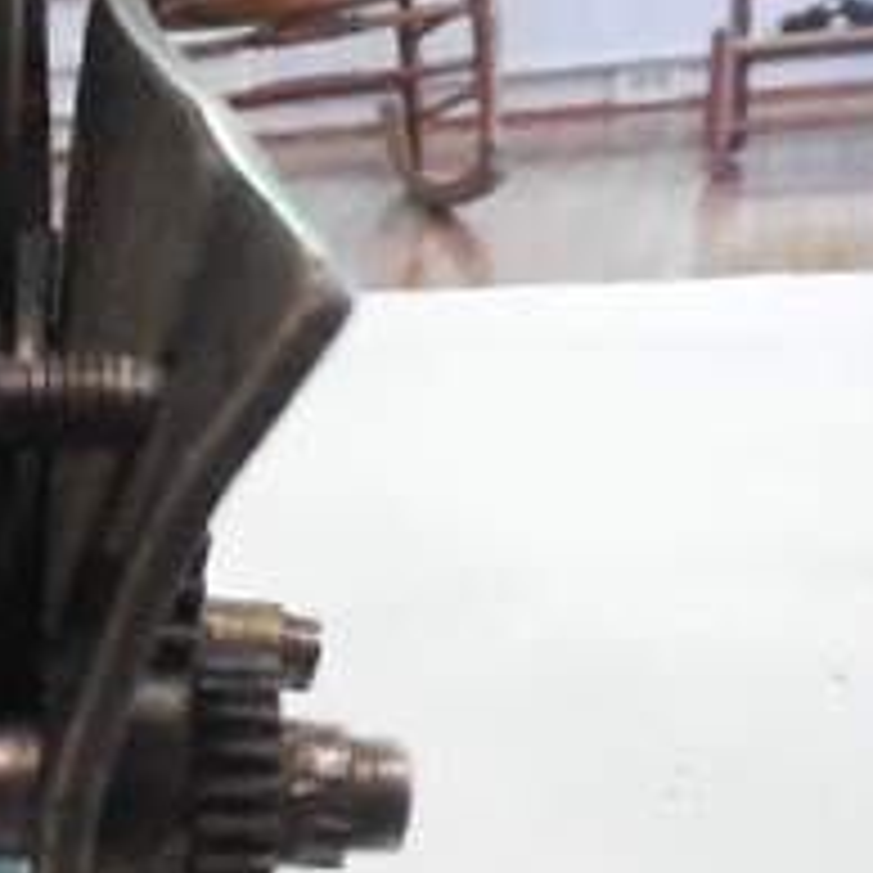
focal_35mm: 73
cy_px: 891
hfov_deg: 21.2
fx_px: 2083
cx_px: -297
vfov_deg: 22.7
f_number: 3.7
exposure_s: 1/40
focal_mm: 4.5
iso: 1600
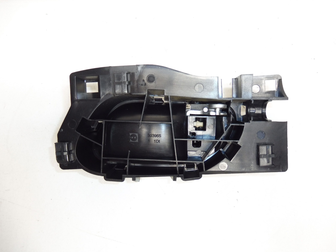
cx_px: 168
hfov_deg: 71.6
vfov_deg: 56.8
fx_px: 233
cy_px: 126
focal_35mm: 24
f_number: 3.5
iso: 200
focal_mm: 4.3
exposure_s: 1/60
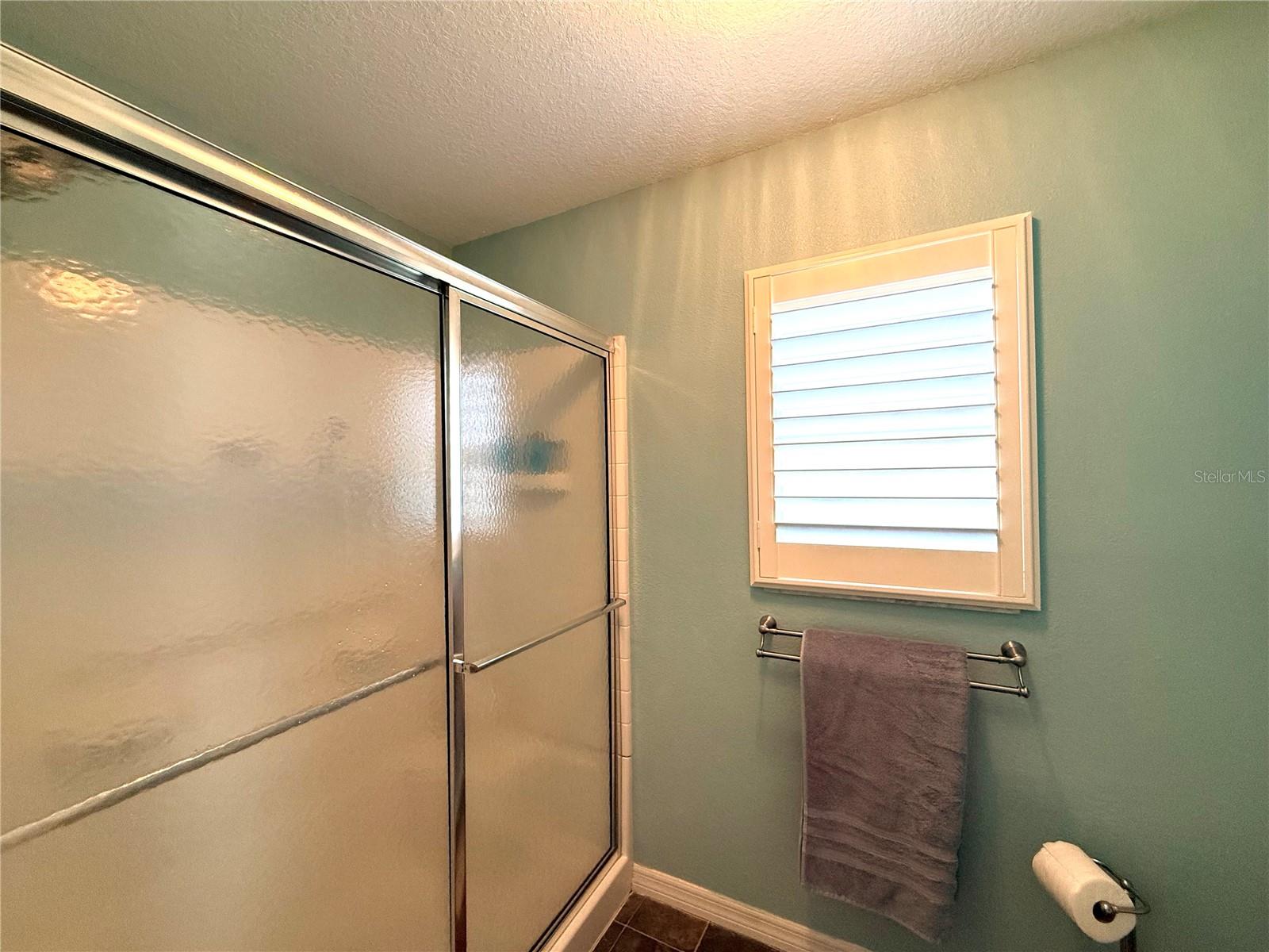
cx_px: 634
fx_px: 513
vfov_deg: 85.7
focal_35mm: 14
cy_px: 476
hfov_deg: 102.1
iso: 200
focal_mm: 2.22
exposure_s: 1/120
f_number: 2.2
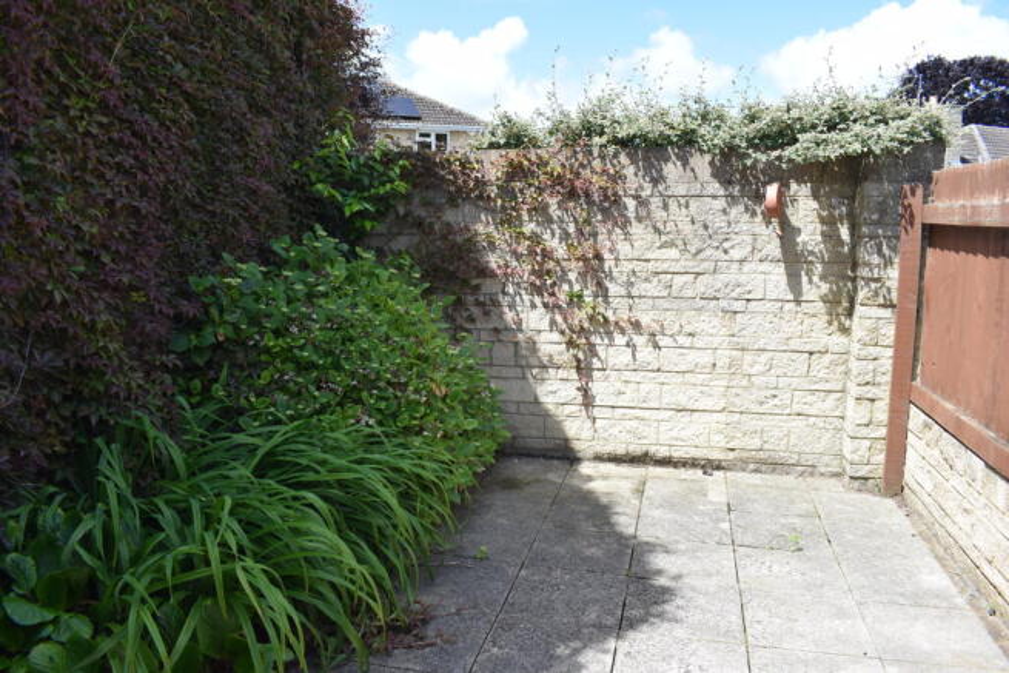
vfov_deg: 48.0
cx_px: 504
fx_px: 757
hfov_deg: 67.4
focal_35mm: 27
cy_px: 336
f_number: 8
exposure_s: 1/250
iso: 220
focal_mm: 18
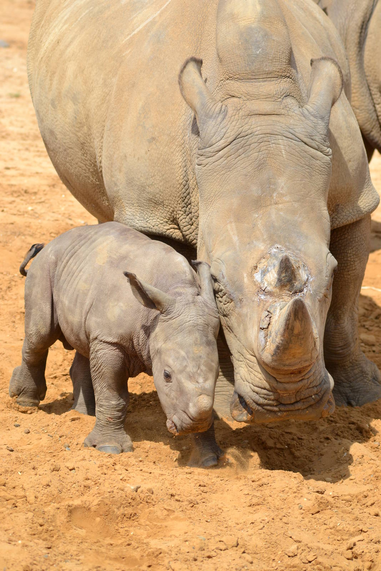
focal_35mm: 225
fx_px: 3571
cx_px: 190
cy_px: 286
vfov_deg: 9.1
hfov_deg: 6.1
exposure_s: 1/1600
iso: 400
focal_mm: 150
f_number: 5.6
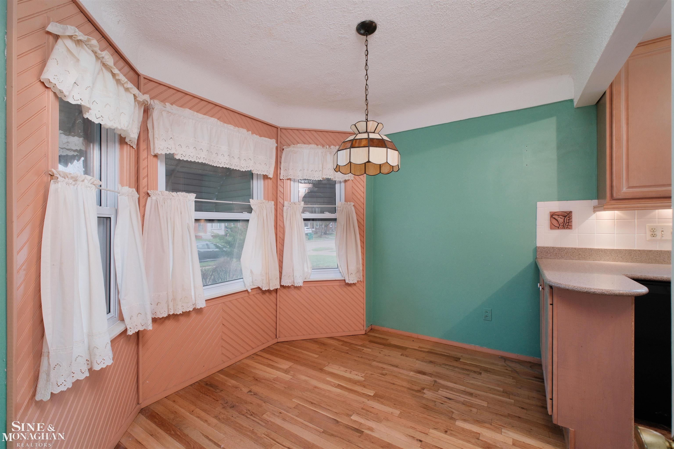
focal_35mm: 15
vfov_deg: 77.3
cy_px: 224
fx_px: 281
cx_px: 337
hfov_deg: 100.4
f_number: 7.1
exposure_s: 1/60
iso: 800
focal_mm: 10
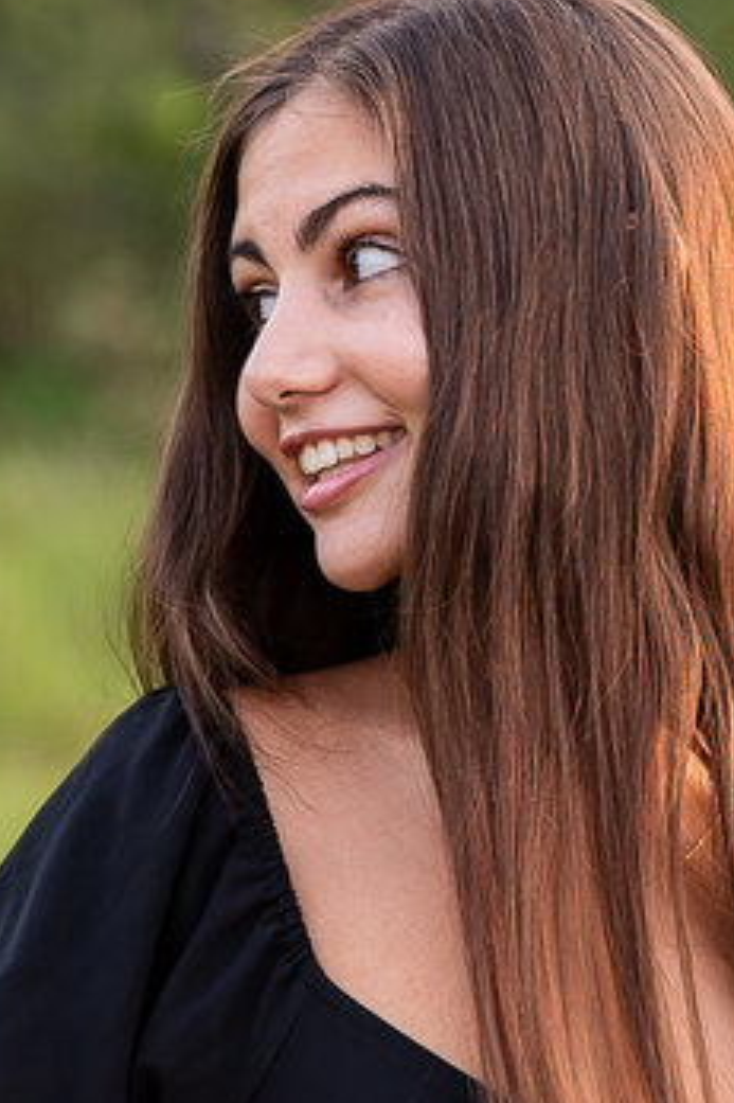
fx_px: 7959
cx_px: 353
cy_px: 1875
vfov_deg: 7.7
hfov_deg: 5.3
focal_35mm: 260
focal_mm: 50
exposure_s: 1/250
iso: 100
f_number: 2.5
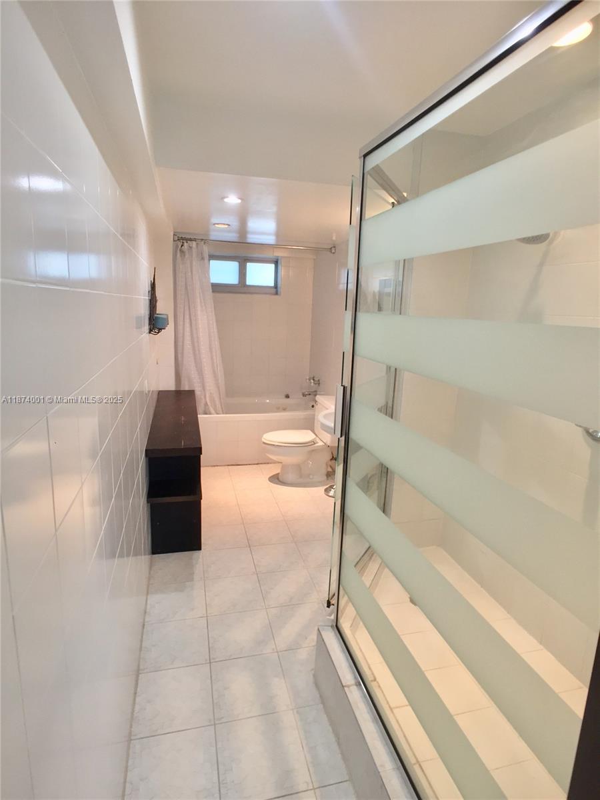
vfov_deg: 61.7
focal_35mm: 29
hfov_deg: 48.2
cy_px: 400
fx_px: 670
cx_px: 300
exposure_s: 1/30
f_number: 2.2
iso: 125
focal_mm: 4.15
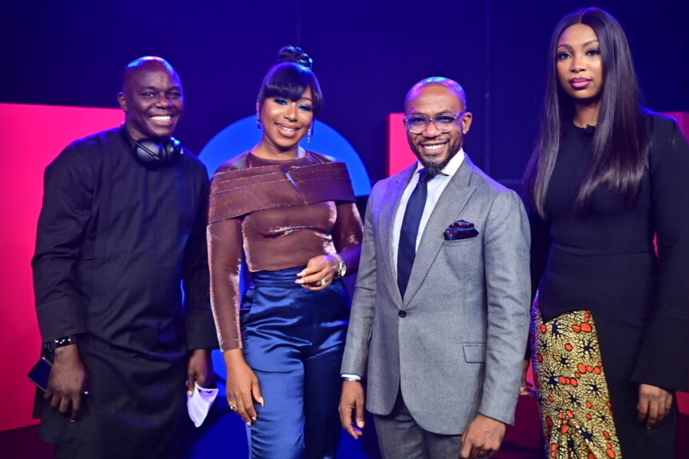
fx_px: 899
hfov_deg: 41.9
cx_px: 368
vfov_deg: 28.6
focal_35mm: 47
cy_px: 191
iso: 400
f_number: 4.5
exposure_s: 1/640
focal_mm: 35
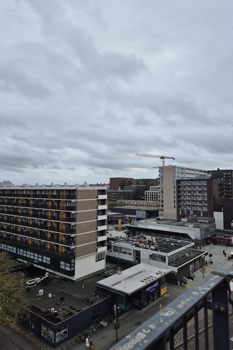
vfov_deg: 71.5
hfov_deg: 51.3
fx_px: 243
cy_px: 172
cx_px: 124
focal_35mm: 25
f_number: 1.8
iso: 25
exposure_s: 1/1164
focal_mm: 5.4
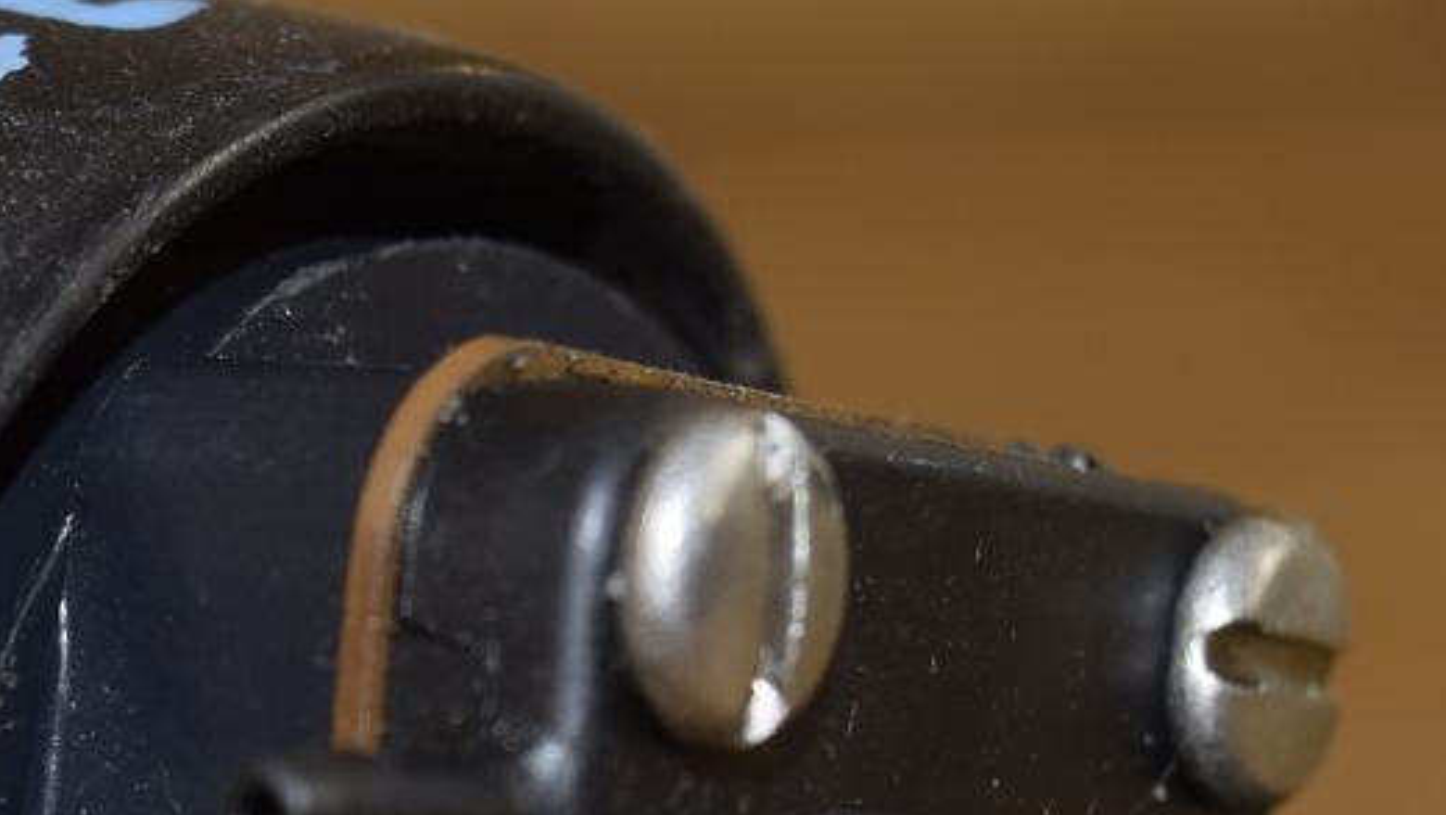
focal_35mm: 174
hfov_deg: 12.2
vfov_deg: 6.9
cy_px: 950
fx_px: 6674
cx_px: -28
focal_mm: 36
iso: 100
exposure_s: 1/60
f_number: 8
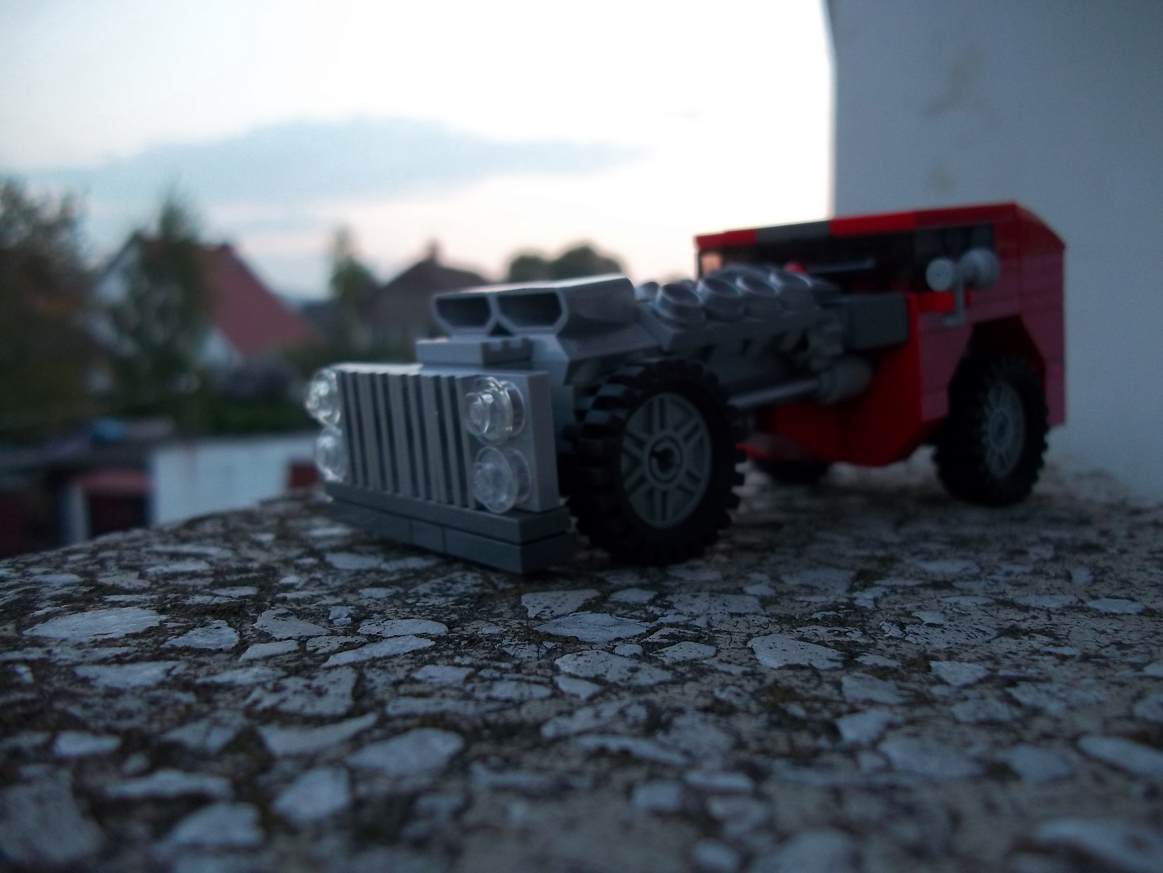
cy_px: 436
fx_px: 1075
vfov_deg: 44.2
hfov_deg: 56.8
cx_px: 582
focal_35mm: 32
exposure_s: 1/40
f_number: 2.9
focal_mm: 5.7
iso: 80
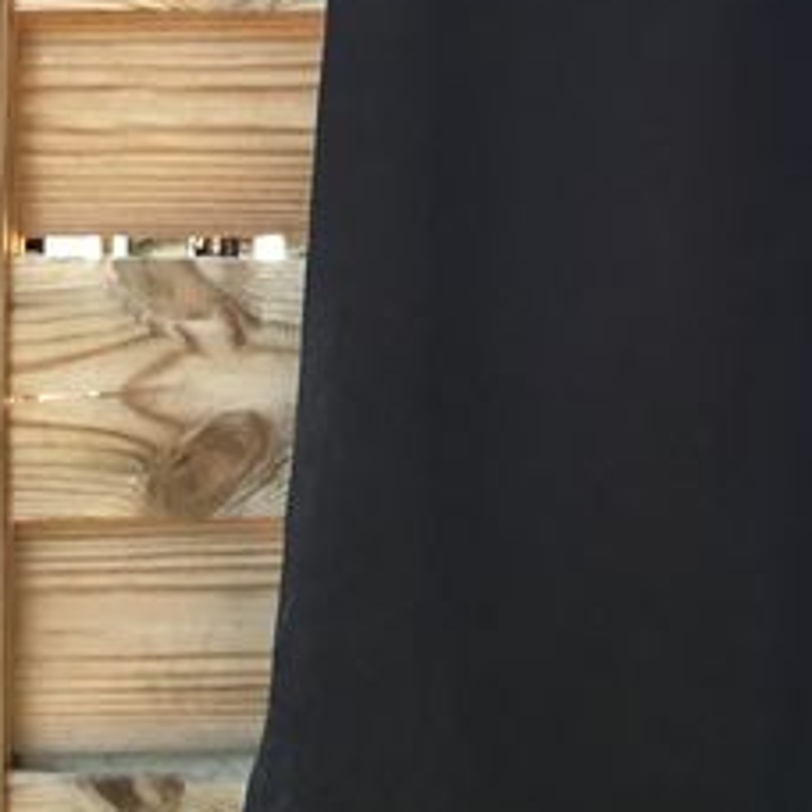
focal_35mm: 120
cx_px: 894
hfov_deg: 14.2
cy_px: -381
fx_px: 3185
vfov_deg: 13.7
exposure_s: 1/100
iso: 40
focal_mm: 3.3
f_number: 2.4
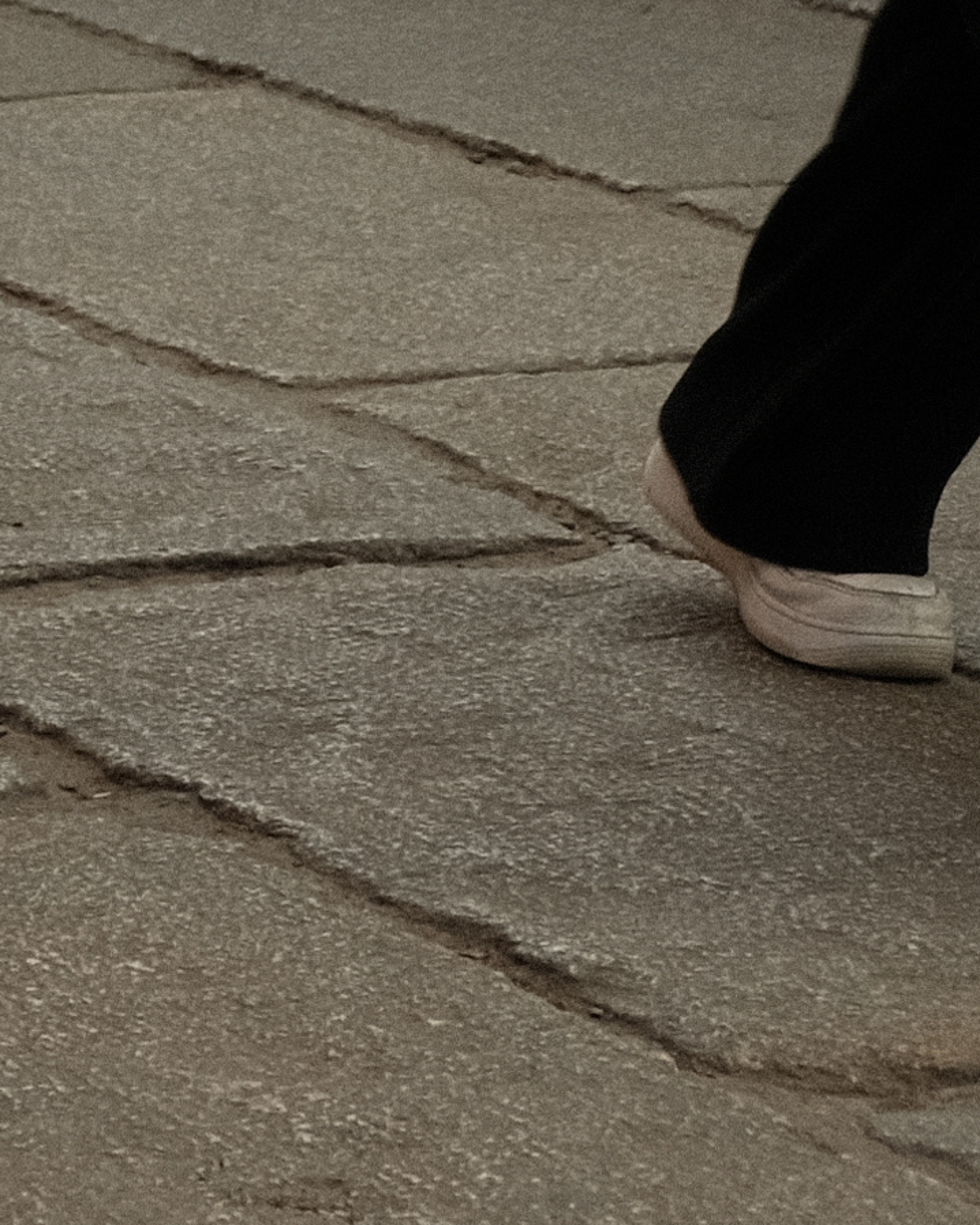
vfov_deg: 7.1
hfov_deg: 5.6
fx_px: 9459
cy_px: -1236
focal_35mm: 261
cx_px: -1925
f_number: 3.2
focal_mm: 26.5
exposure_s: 1/180
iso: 80
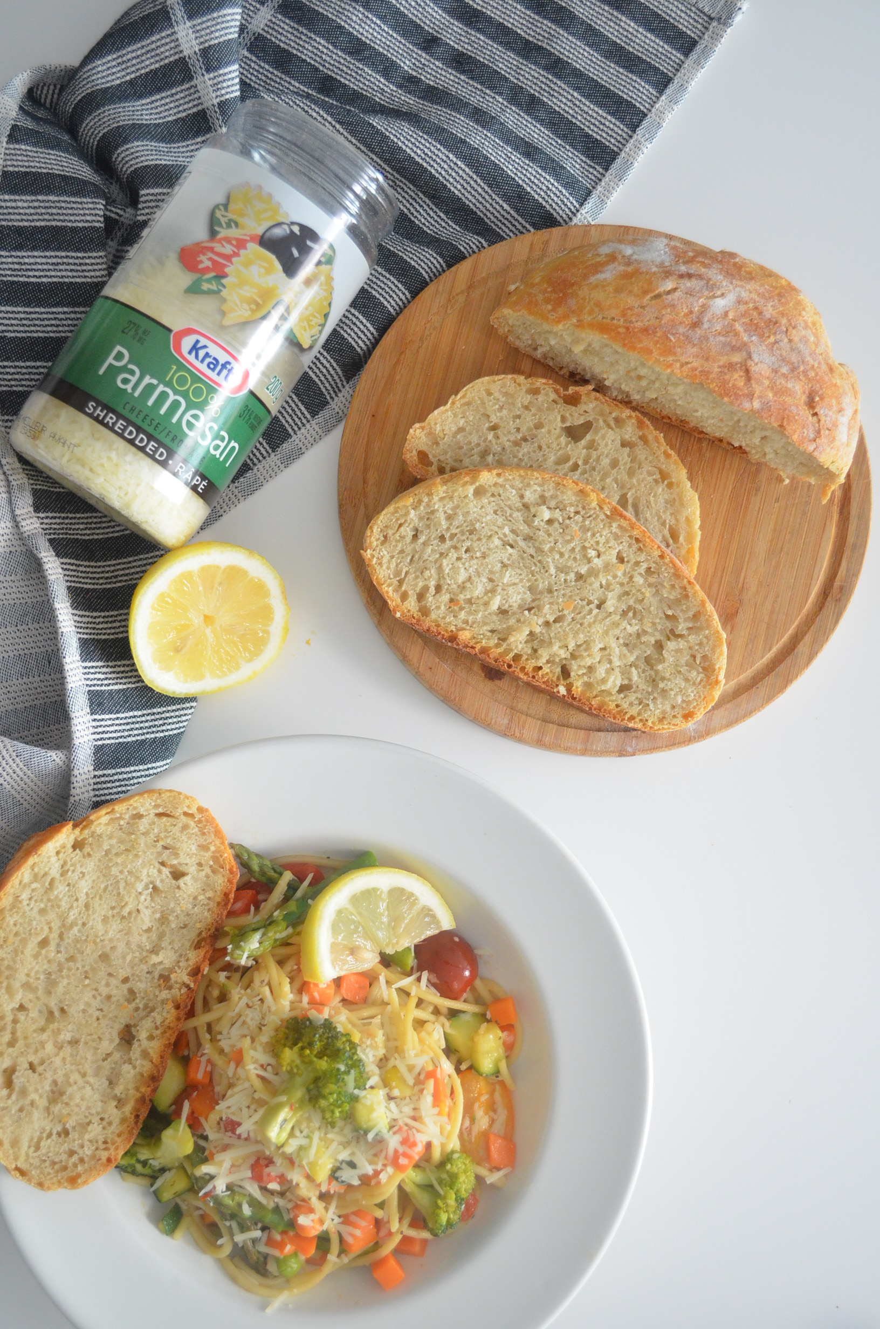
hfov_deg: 30.7
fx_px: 1602
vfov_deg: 45.0
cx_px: 440
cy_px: 664
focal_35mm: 44
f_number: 4.5
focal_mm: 29
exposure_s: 1/20
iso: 1600
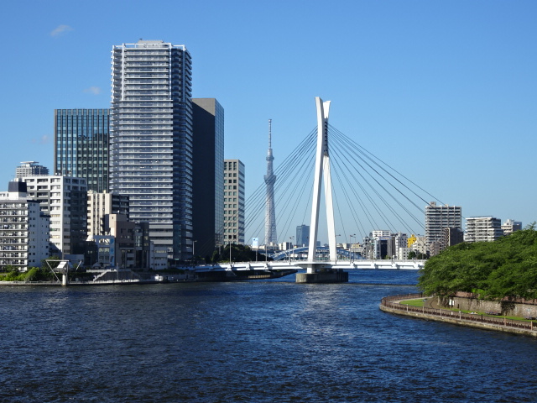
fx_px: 1086
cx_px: 268
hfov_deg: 27.8
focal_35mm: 70
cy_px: 202
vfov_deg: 21.0
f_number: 5
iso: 80
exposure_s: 1/500
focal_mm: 12.01
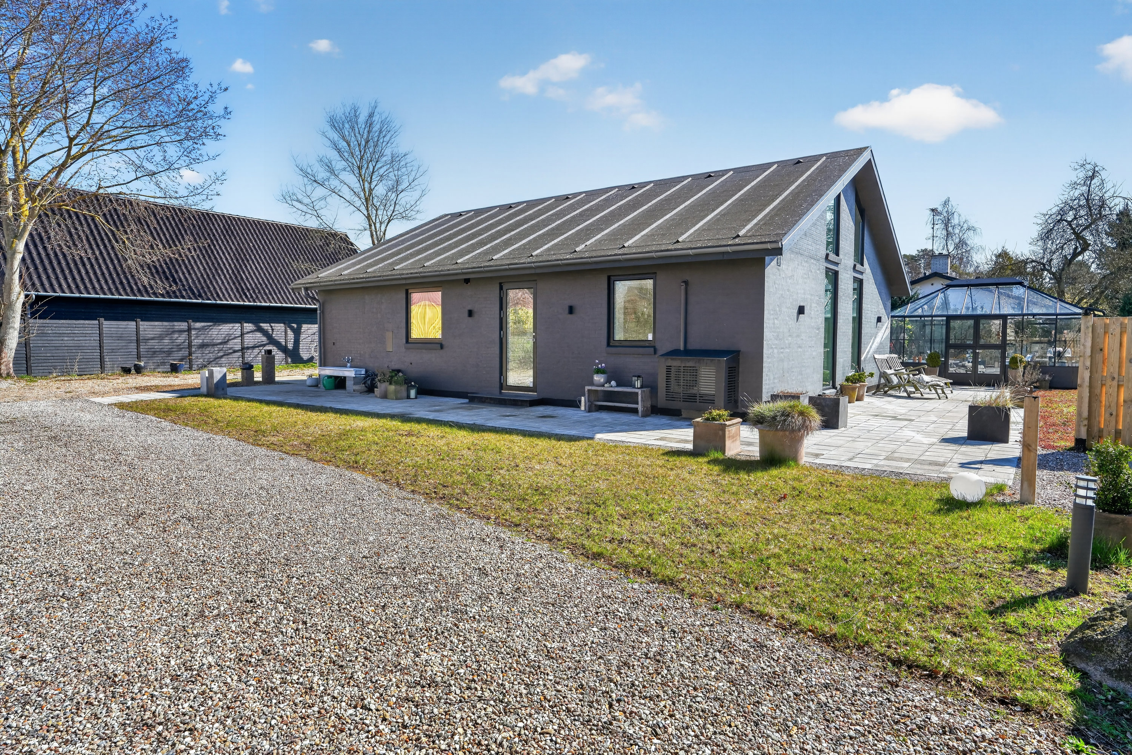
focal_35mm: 20
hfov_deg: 84.0
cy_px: 378
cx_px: 566
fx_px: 629
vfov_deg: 61.9
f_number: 8
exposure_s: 1/160
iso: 400
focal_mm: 20
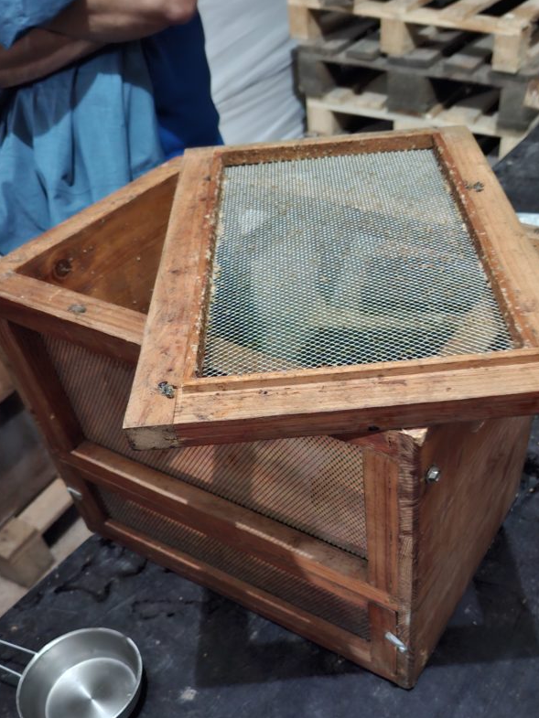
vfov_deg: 58.9
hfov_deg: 46.3
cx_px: 345
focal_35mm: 30
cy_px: 464
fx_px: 623
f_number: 1.8
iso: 1250
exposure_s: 1/20
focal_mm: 5.54
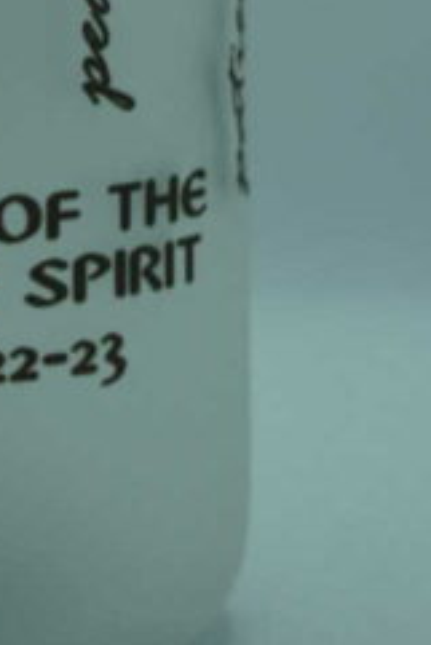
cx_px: -99
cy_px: -120
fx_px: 4178
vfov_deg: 8.7
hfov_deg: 5.9
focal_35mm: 233
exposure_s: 1/100
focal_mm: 50
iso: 100
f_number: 5.6
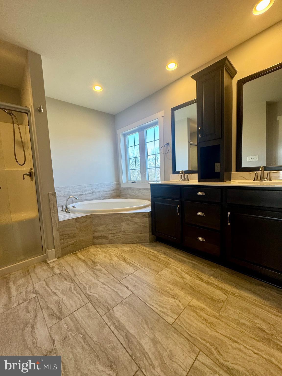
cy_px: 188
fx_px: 152
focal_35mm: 14
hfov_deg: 85.7
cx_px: 141
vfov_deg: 102.1
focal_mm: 2.22
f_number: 2.2
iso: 160
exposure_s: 1/120
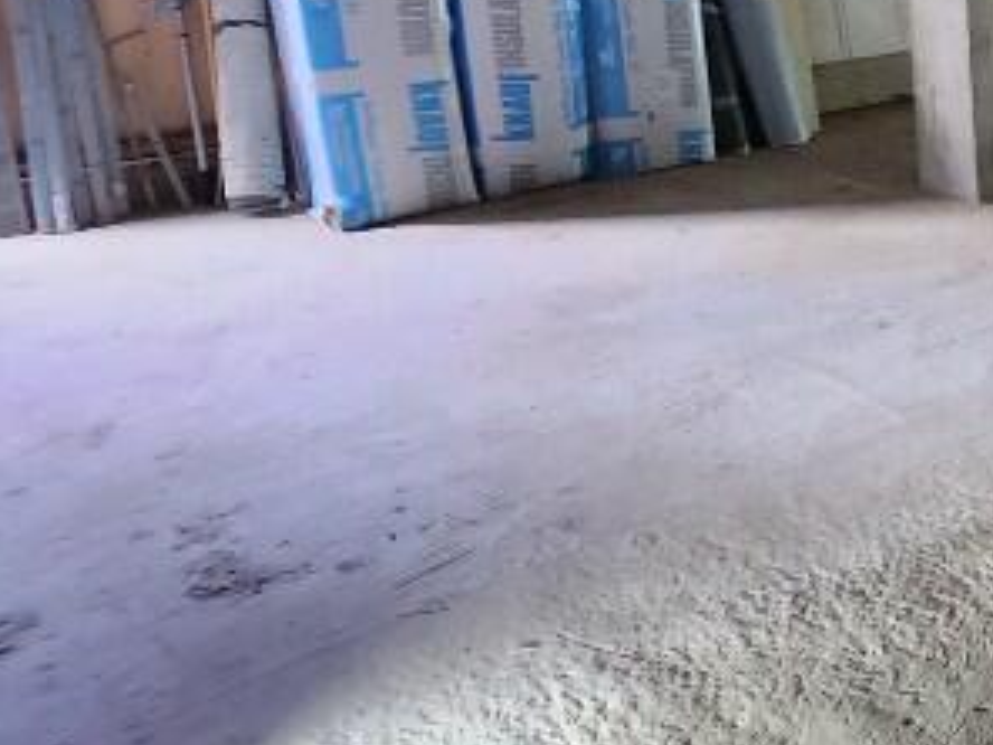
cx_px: 1335
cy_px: 57
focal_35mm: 45
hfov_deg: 31.1
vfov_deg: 30.6
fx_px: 1291
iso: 640
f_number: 2.2
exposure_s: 1/25
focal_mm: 1.7
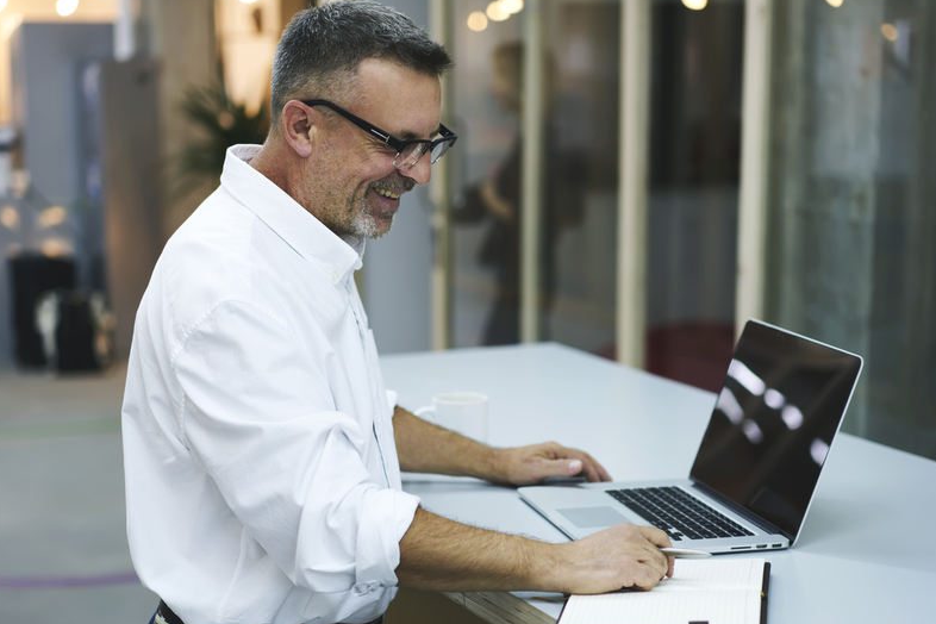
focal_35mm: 70
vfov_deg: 19.4
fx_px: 1820
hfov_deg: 28.8
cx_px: 454
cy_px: 384
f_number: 2
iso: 400
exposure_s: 1/80
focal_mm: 55
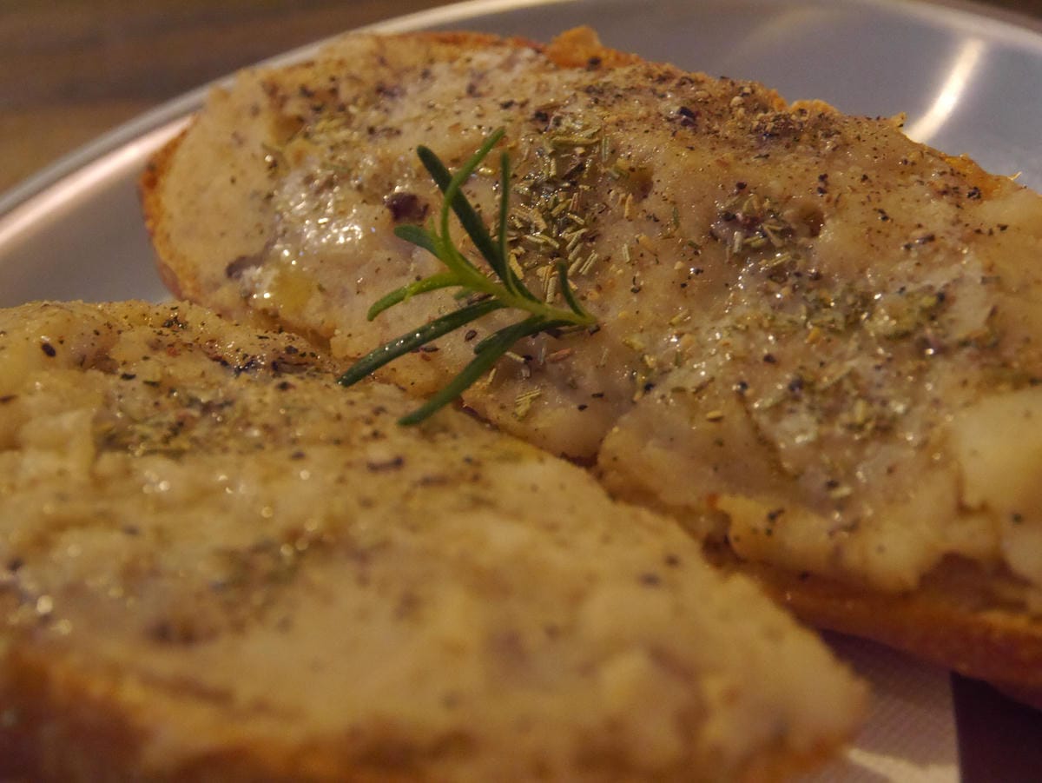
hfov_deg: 22.7
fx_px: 2590
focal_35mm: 86
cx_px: 521
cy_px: 392
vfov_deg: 17.2
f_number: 6
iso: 3200
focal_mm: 43
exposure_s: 1/50
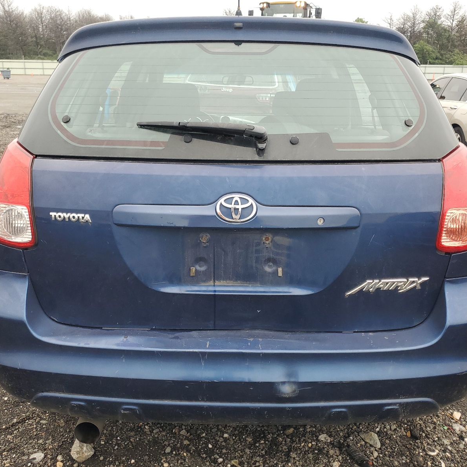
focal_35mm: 31
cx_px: 232
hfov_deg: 52.5
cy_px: 232
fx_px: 473
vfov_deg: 52.5
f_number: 1.5
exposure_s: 1/385
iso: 50
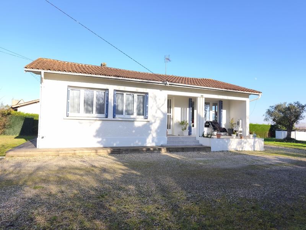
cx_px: 153
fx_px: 203
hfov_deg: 73.9
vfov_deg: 58.9
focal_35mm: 23
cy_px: 115
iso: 50
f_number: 1.65
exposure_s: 1/327
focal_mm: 6.18
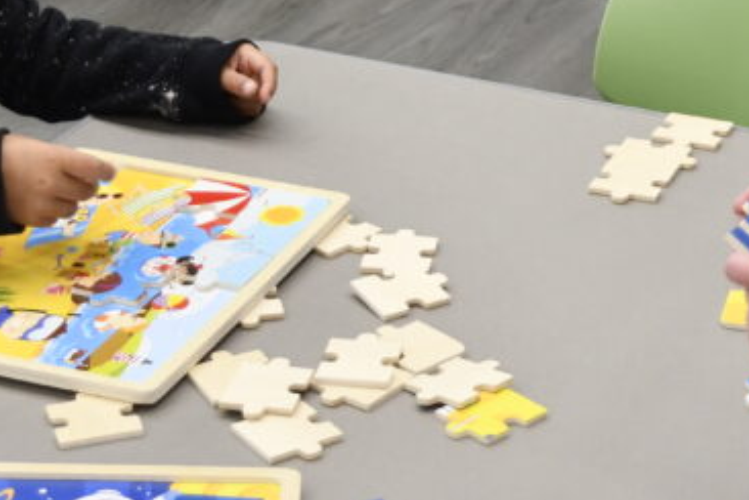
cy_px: 3
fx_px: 2621
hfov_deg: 16.2
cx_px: 514
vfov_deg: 10.8
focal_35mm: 126
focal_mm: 30
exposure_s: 1/125
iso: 1000
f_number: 4.2
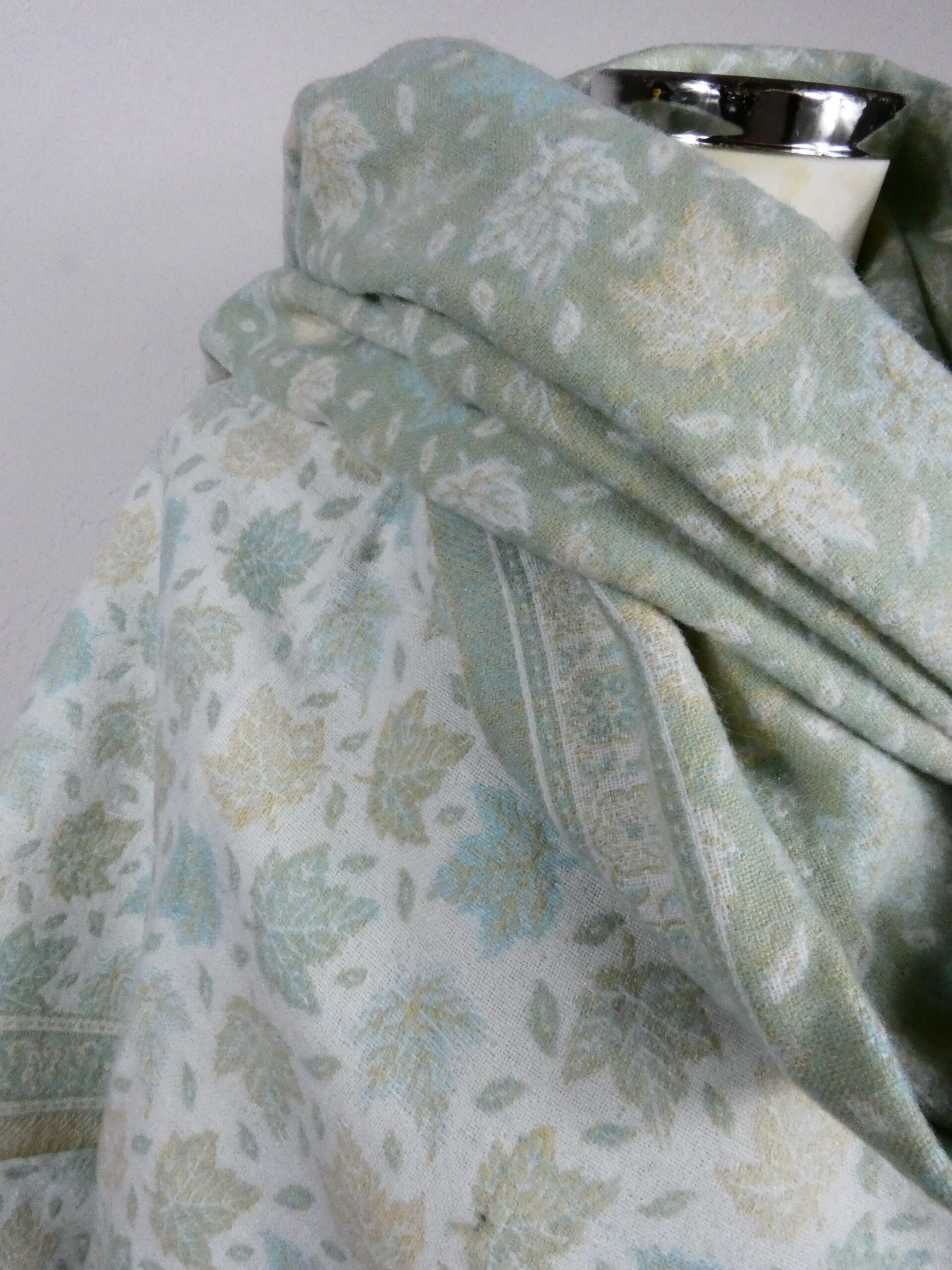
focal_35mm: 20
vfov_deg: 81.7
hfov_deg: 66.0
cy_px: 635
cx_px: 476
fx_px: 733
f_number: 7.1
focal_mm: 3.6
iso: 500
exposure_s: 1/60
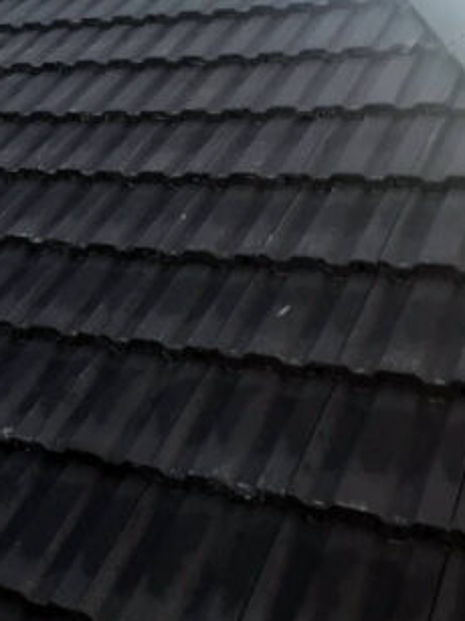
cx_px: -136
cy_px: 181
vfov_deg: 33.3
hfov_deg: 22.9
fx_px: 1022
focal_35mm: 57
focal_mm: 3.99
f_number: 1.8
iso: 32
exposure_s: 1/100
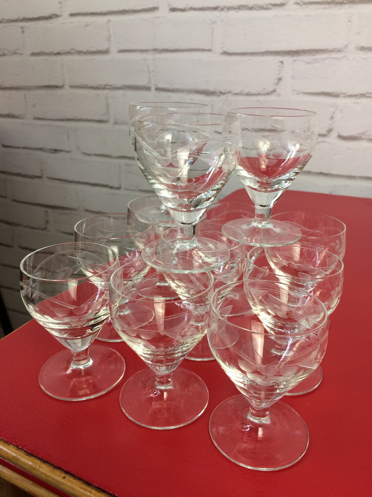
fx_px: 416
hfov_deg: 48.2
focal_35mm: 29
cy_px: 248
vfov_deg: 61.7
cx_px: 186
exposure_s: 1/33
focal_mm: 4.15
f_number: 2.2
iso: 40
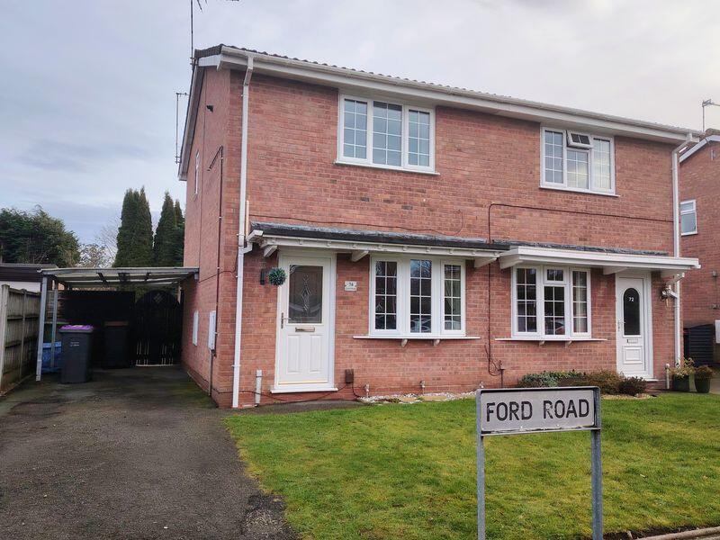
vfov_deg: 51.4
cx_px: 360
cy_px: 270
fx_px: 562
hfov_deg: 65.3
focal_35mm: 27
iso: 100
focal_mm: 5.25
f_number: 1.75
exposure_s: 1/199
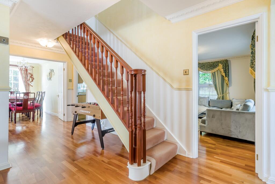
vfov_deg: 67.5
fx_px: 138
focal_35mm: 18
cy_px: 92
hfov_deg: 90.0
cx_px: 138
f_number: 10
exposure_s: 1/2
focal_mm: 18
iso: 100
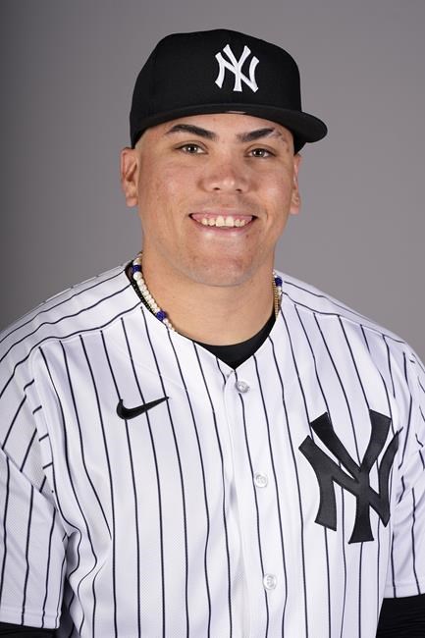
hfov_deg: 10.2
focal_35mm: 135
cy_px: 319
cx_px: 212
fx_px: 2392
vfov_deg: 15.2
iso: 200
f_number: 8
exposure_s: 1/250
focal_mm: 135
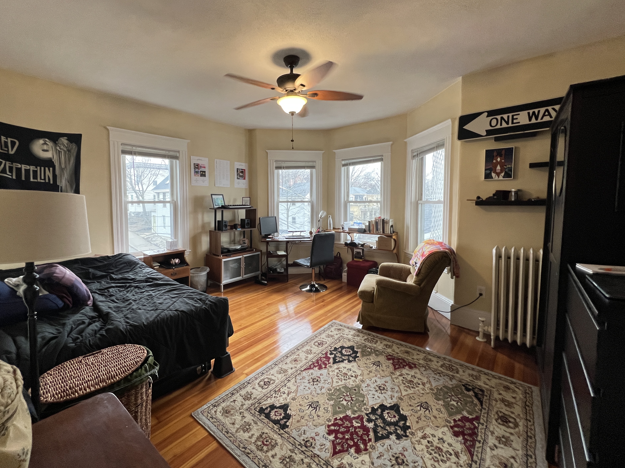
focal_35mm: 14
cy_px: 218
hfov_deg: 101.9
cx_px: 293
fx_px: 253
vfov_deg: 85.5
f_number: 1.8
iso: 200
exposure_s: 1/120
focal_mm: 1.57
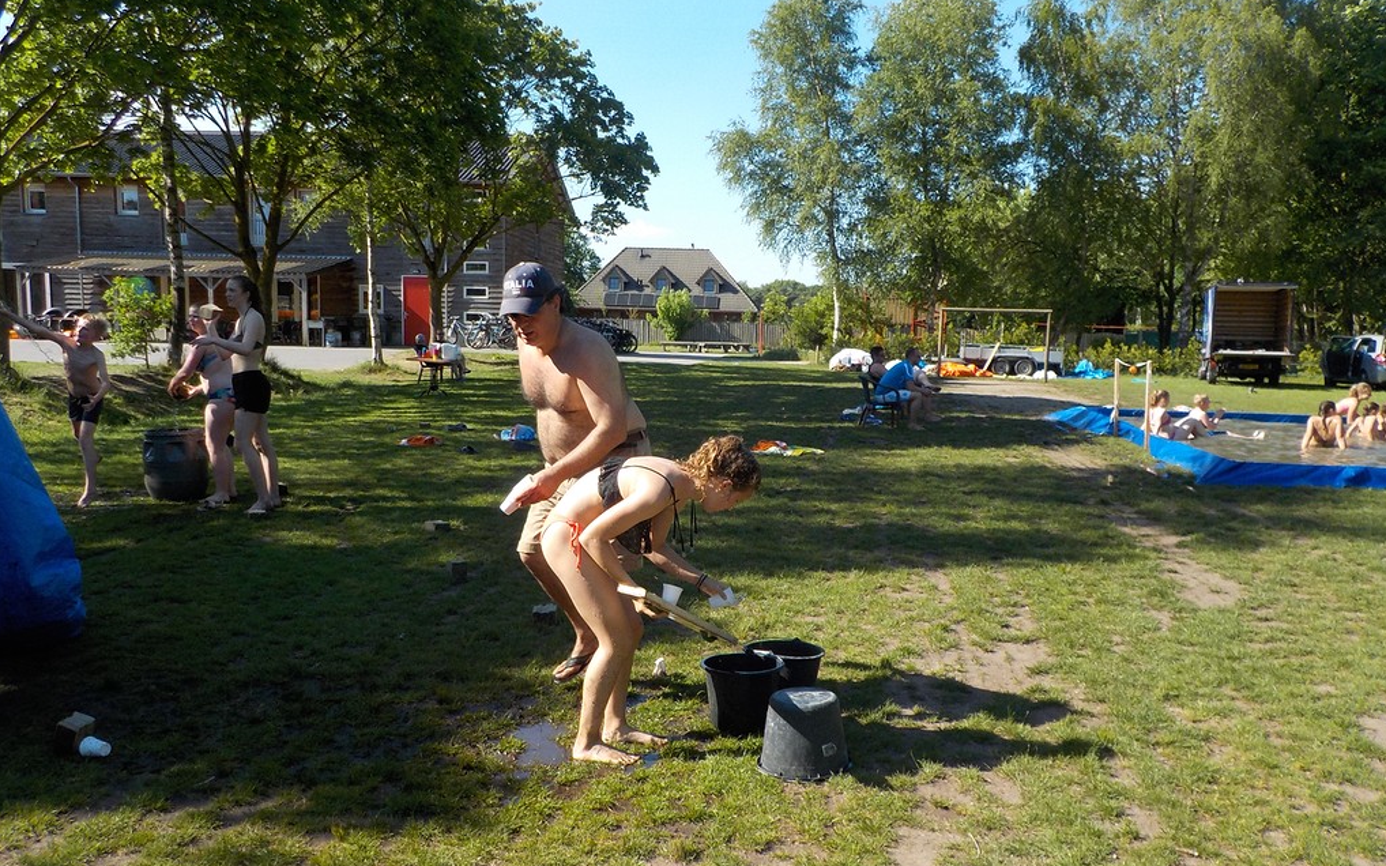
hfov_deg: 59.7
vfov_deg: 39.4
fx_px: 1209
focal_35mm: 32
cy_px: 485
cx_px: 696
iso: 125
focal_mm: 4.1
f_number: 3.3
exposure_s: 1/640
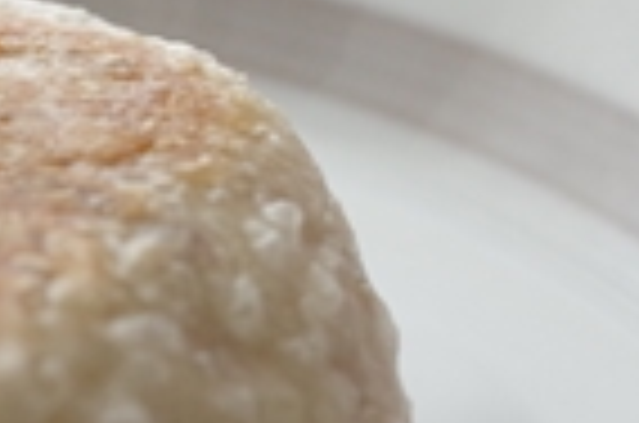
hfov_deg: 10.9
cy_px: 369
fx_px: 3206
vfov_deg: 7.5
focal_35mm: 181
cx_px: -349
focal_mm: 35
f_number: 5.6
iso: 1600
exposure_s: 1/50
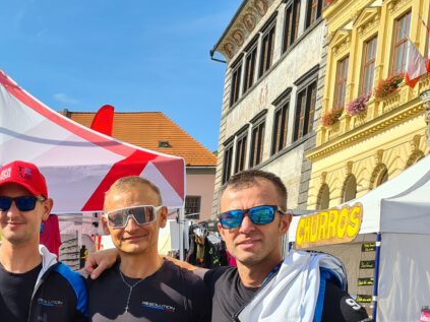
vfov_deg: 22.0
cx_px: -40
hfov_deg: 28.1
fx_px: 782
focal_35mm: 63
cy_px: 353
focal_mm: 5.4
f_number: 1.8
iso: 50
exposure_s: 1/1580
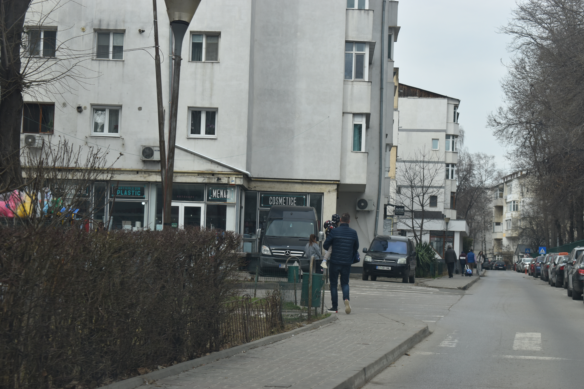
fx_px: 1265
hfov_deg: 26.0
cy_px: 194
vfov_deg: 17.5
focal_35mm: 78
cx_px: 292
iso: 180
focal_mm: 52
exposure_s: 1/250
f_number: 8
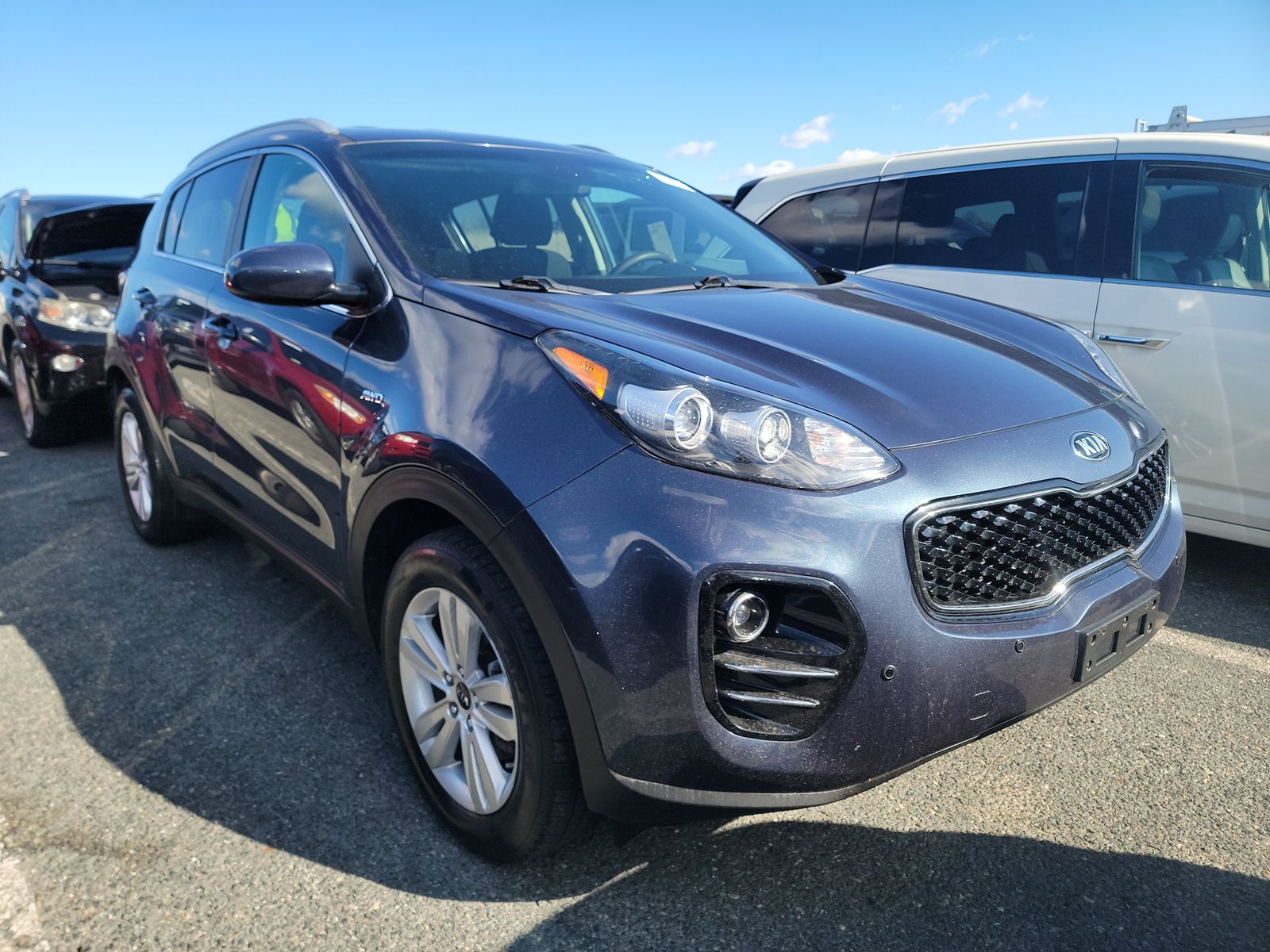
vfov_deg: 56.8
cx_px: 635
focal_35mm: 24
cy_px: 476
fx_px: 881
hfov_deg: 71.6
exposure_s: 1/420
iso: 50
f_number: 1.8
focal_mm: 6.7
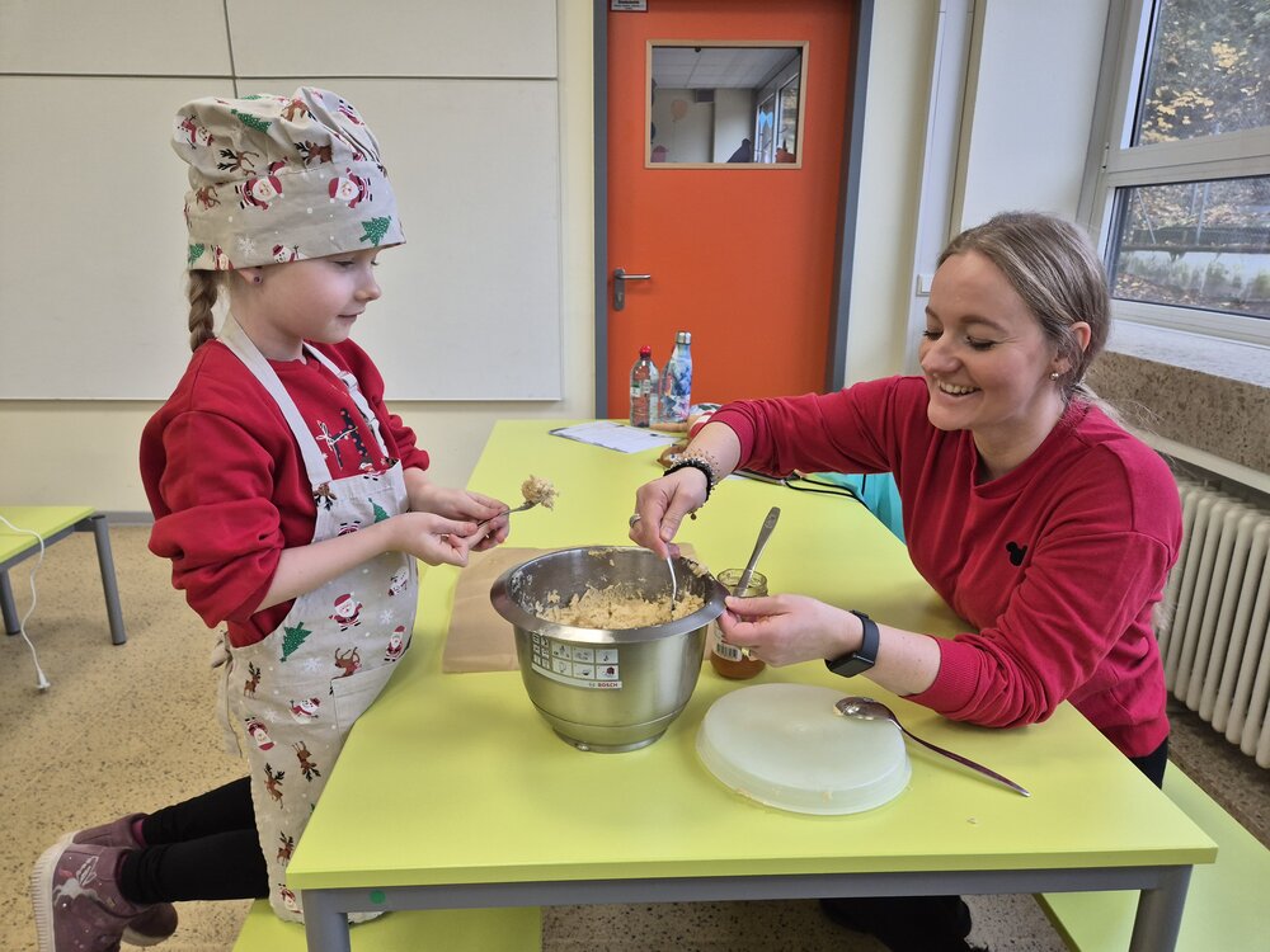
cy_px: 476
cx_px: 635
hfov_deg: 73.9
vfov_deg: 58.9
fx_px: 844
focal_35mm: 23
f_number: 1.8
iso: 100
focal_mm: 5.4
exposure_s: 1/180
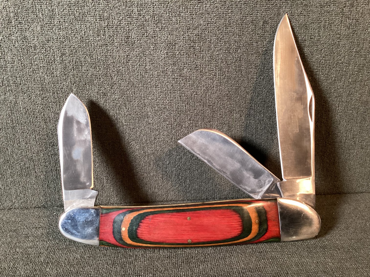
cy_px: 138
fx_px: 331
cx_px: 185
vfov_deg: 45.4
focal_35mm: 31
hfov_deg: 58.3
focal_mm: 3.3
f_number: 2.4
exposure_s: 1/50
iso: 320
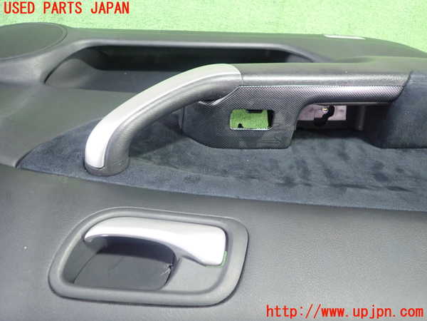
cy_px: 160
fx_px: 308
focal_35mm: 25
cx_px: 214
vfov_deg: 54.9
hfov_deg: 69.4
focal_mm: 4.5
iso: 800
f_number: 2
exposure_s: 1/30
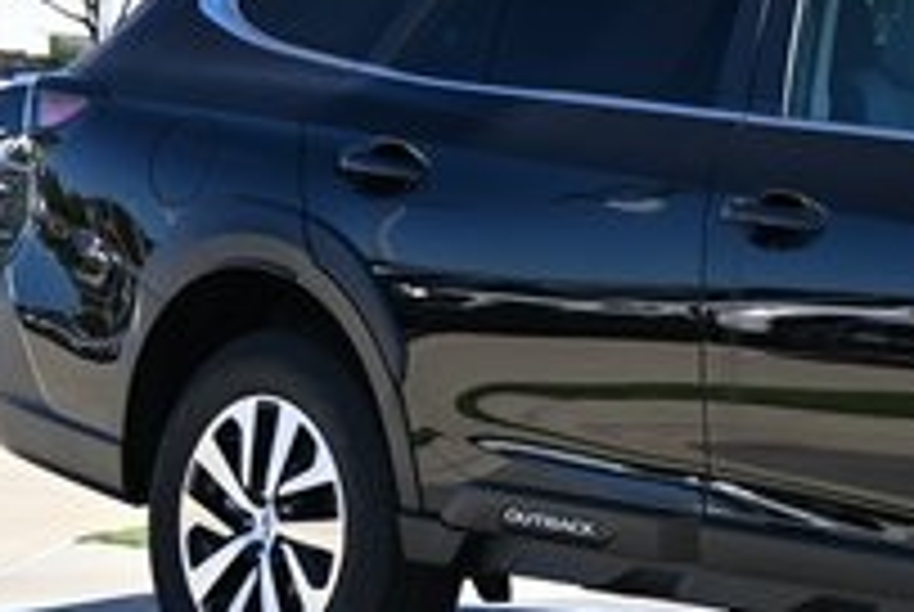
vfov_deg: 9.0
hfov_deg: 12.8
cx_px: 1270
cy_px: 146
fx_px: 3899
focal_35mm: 153
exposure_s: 1/1600
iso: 250
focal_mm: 32.5
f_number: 4
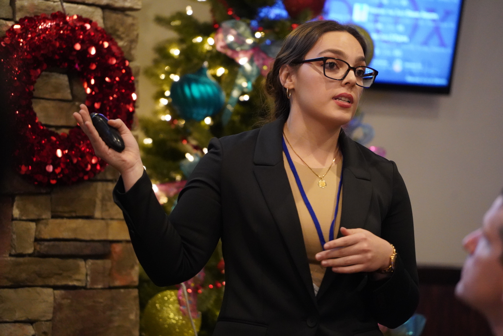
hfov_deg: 10.3
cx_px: 252
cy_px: 168
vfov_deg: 6.9
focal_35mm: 200
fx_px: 2794
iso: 12800
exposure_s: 1/100
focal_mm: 200
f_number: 4
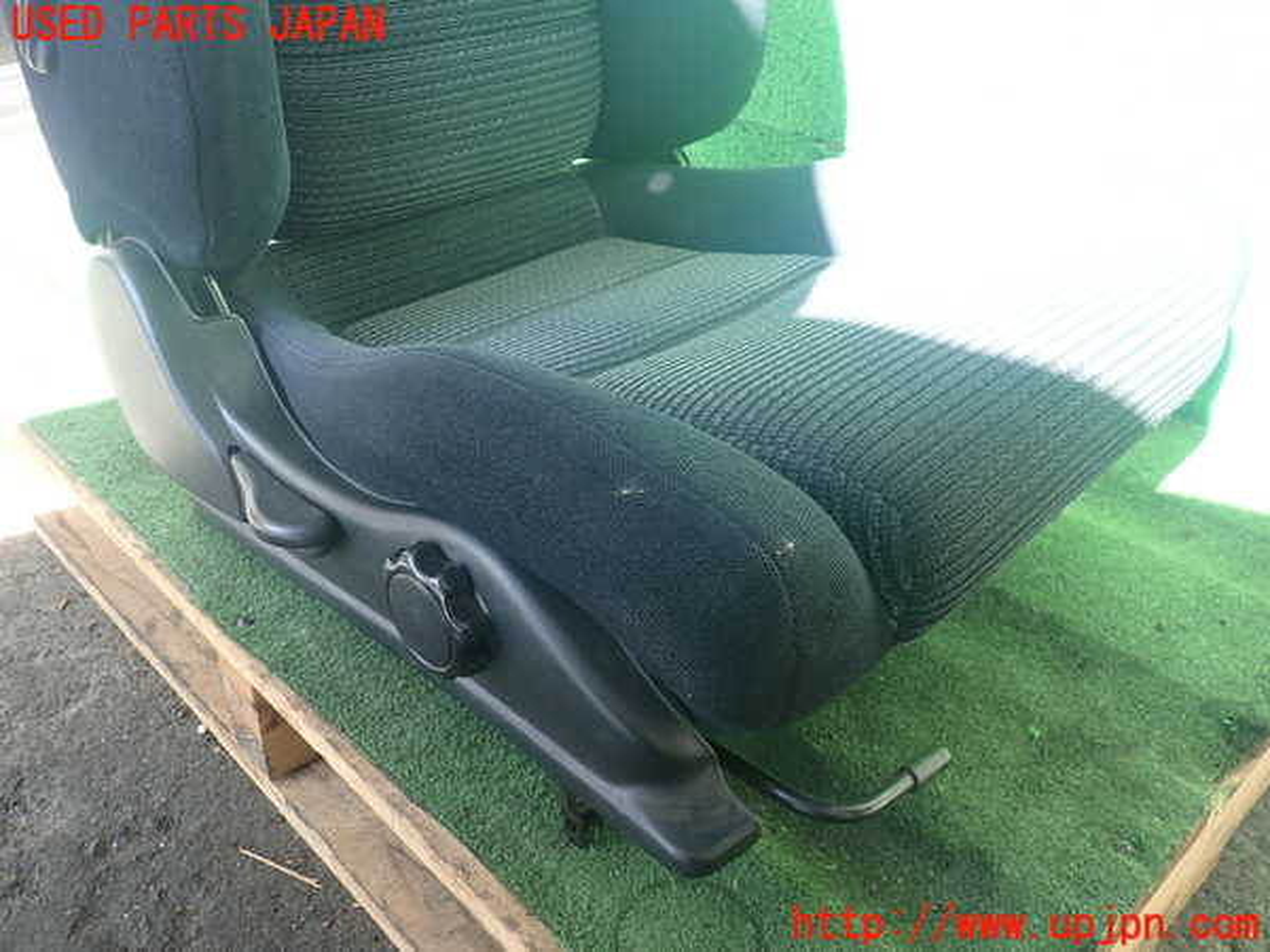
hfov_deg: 60.0
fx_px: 1101
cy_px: 476
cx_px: 635
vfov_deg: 46.8
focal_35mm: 30
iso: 125
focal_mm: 5.5
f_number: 2.3
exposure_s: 1/60
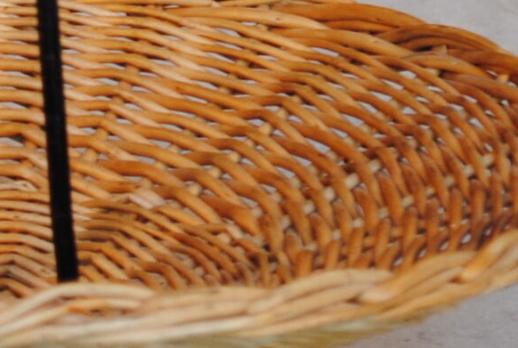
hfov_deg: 5.0
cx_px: 141
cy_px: -22
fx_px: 5920
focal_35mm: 410
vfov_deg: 3.4
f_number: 5.6
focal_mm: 55
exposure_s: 1/40
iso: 200
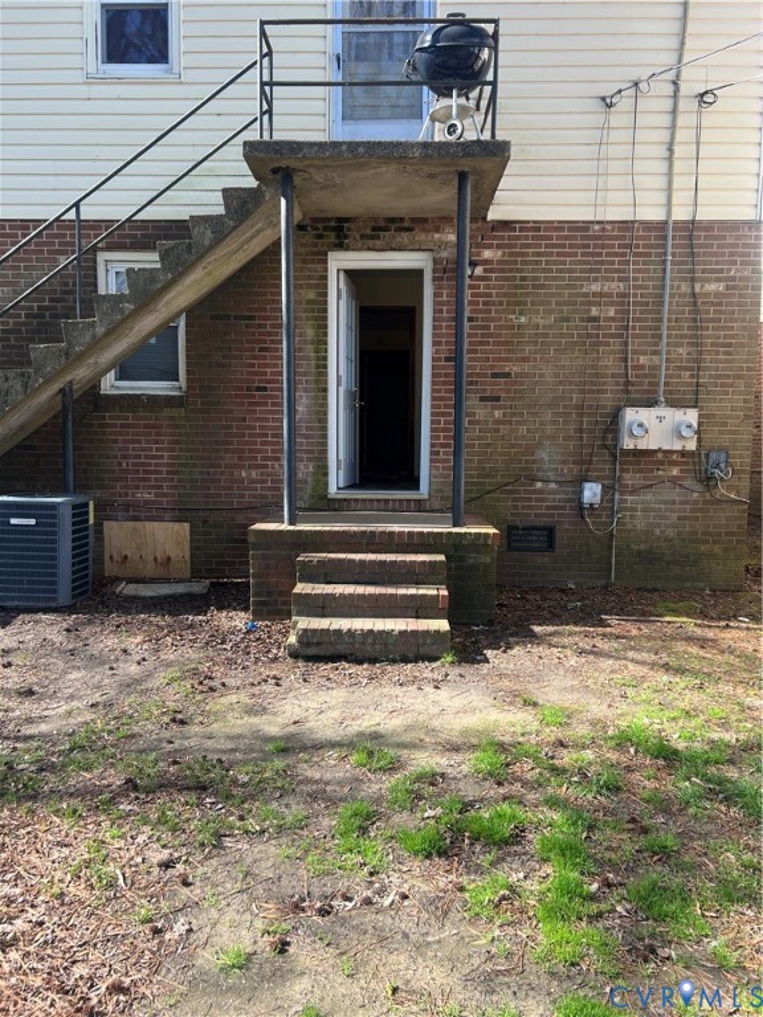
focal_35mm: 26
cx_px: 382
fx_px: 764
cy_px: 508
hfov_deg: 53.1
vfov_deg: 67.3
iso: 50
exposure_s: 1/572
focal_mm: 5.7
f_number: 1.5
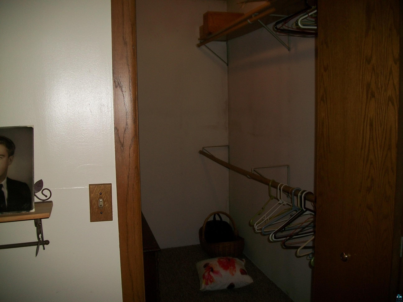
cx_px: 202
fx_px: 373
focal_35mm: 32
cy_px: 151
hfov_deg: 56.8
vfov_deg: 44.2
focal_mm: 5.7
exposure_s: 1/60
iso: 80
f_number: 2.9
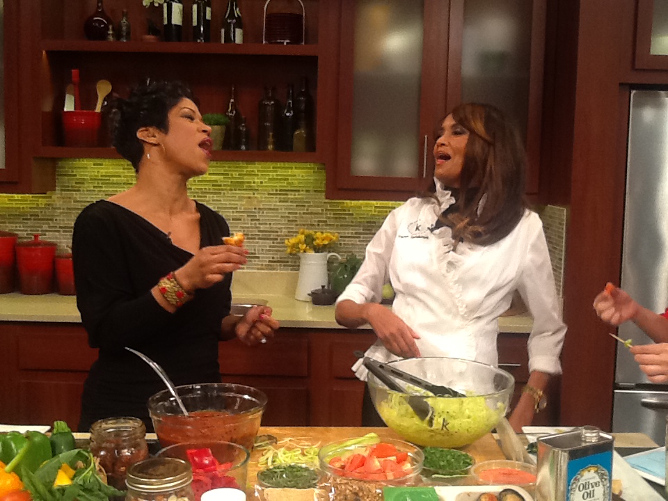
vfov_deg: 44.2
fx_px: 618
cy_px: 250
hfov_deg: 56.8
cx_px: 334
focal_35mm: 32
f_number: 2.4
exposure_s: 1/33
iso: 160
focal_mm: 2.03
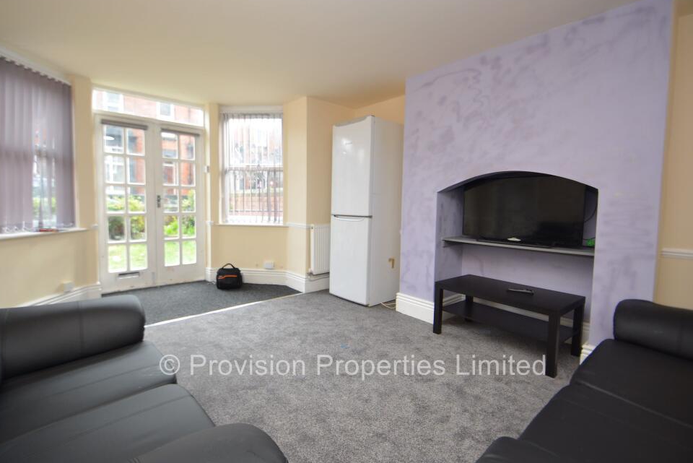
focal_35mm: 16
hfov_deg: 96.7
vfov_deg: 73.8
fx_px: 308
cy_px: 237
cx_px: 352
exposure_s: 1/60
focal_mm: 10
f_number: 4
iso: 400
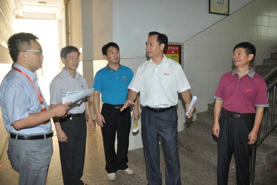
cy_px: 92
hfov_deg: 67.4
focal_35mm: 27
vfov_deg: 47.9
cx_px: 138
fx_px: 208
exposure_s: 1/60
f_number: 4
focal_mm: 18
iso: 800
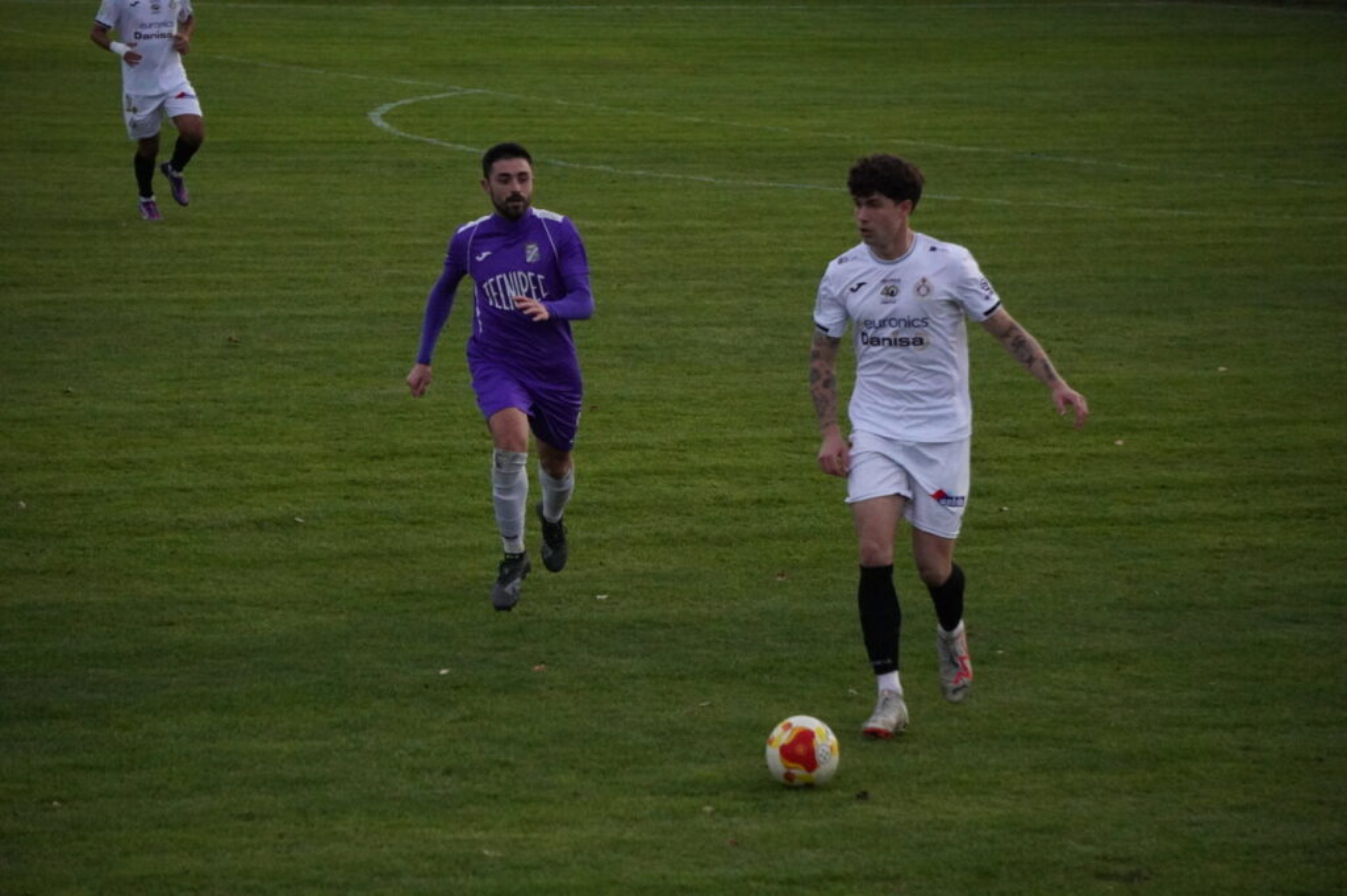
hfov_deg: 10.4
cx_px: 674
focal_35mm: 198
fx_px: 7402
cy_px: 448
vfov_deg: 6.9
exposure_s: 1/2500
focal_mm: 132
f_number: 5.6
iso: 6400
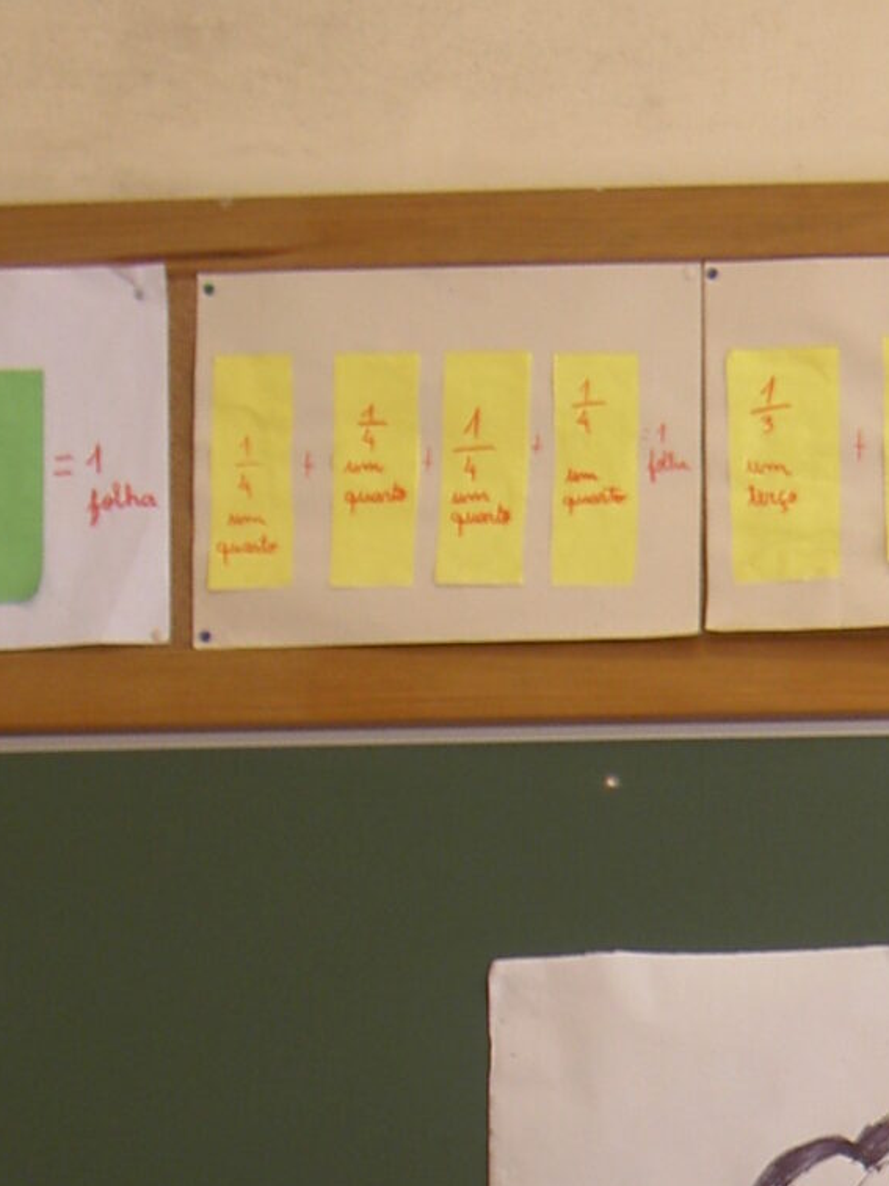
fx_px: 5102
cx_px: 911
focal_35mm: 149
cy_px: 1429
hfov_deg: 9.9
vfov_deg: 12.9
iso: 50
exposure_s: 1/25
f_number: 2.9
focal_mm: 9
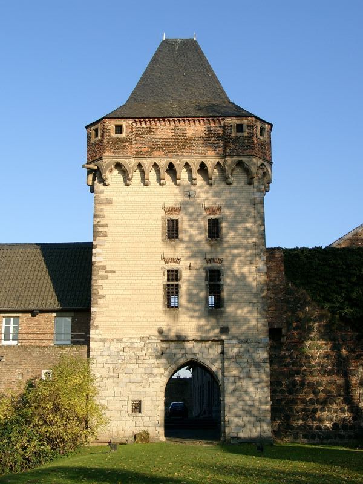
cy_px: 242
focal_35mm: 47
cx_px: 182
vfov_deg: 40.4
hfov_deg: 30.9
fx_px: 657
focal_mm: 9.82
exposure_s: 1/425
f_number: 4
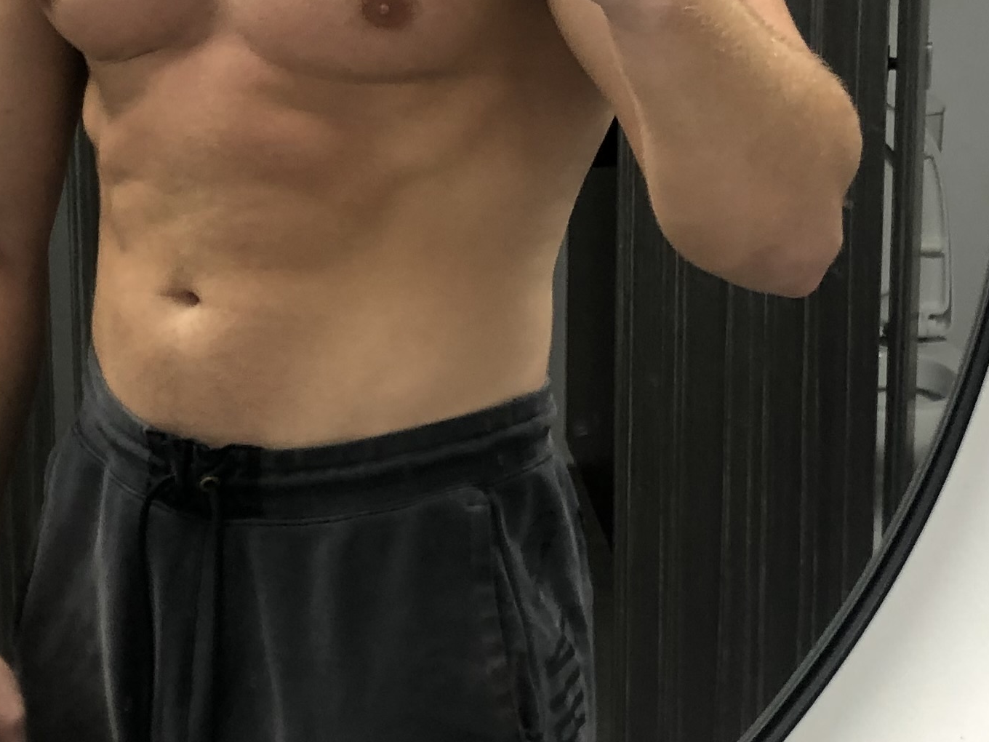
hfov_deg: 23.6
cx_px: 469
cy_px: 201
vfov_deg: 17.7
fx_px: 2371
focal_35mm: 83
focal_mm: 4
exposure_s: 1/20
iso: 40
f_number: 1.8
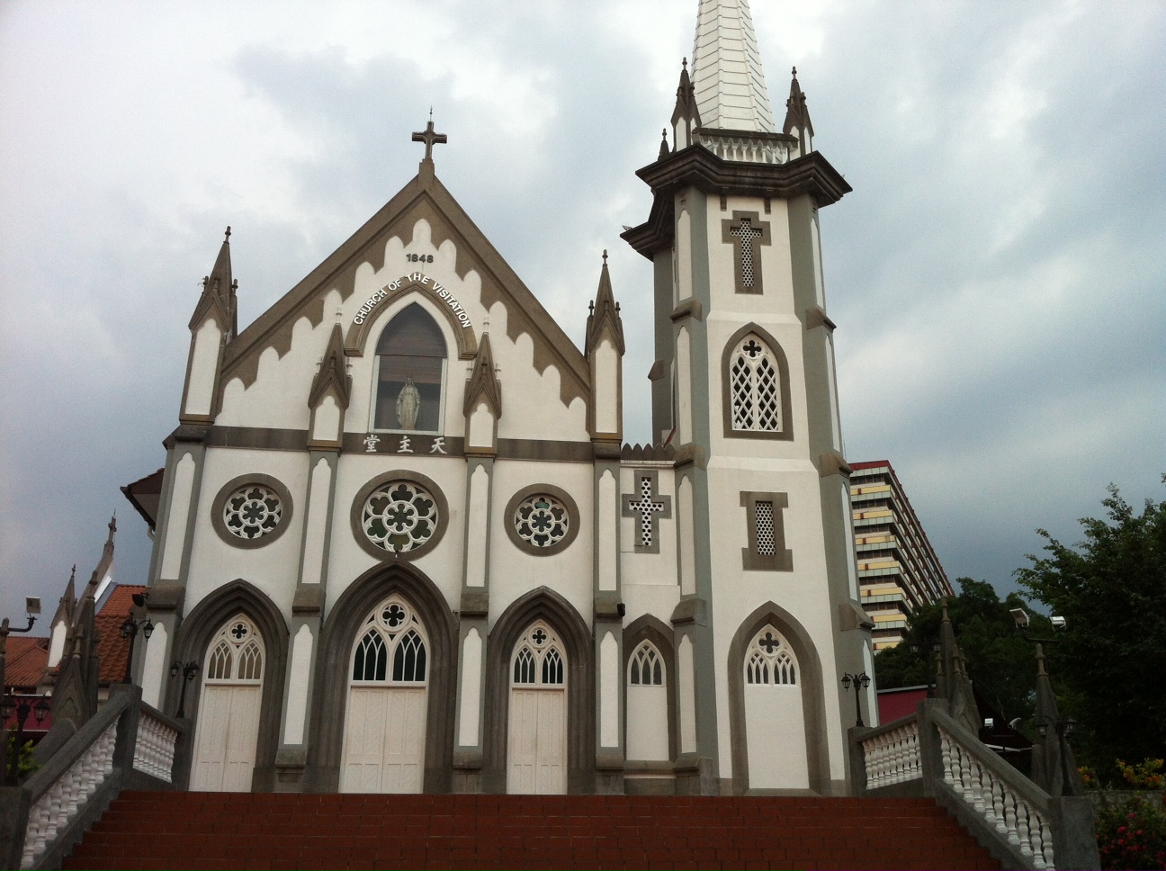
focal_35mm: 35
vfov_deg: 40.6
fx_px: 1177
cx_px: 583
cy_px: 436
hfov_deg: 52.7
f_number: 2.8
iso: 80
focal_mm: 3.85
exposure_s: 1/308
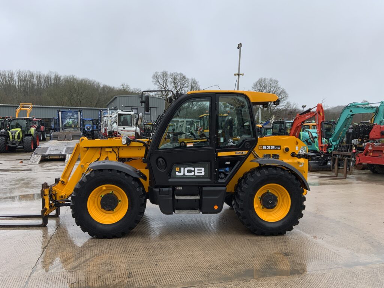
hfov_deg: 61.7
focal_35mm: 29
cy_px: 144
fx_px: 322
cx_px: 192
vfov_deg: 48.2
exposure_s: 1/122
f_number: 1.8
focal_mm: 3
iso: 16
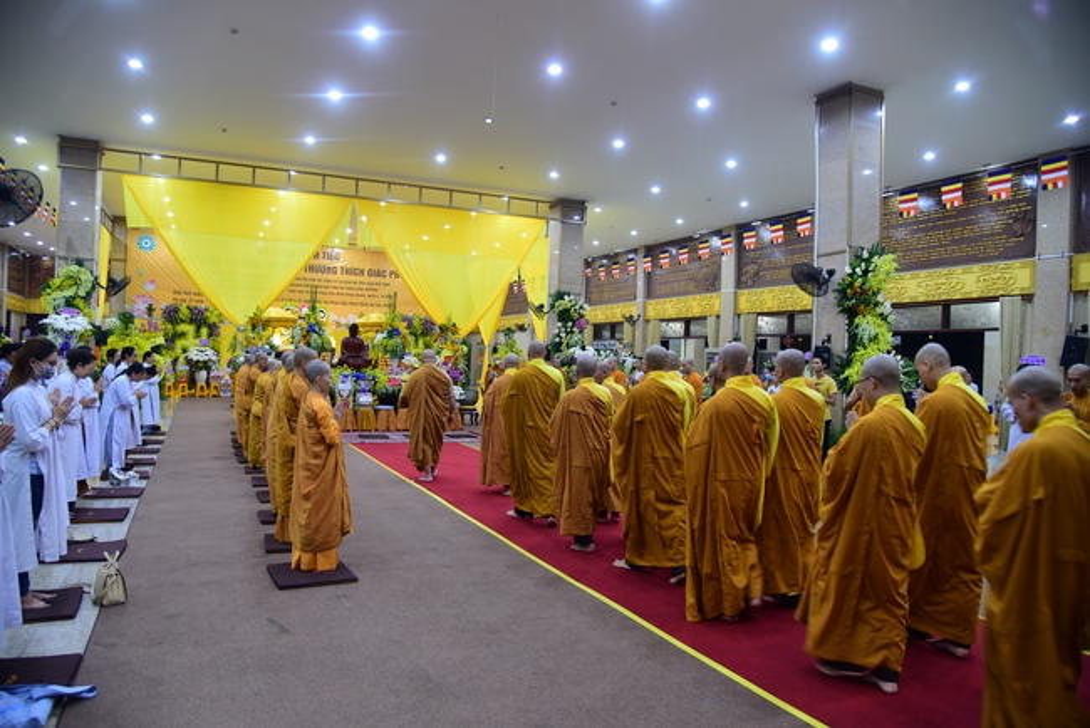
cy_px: 364
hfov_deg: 73.7
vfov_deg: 53.2
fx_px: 727
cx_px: 545
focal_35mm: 24
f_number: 4
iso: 1000
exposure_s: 1/25
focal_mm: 24
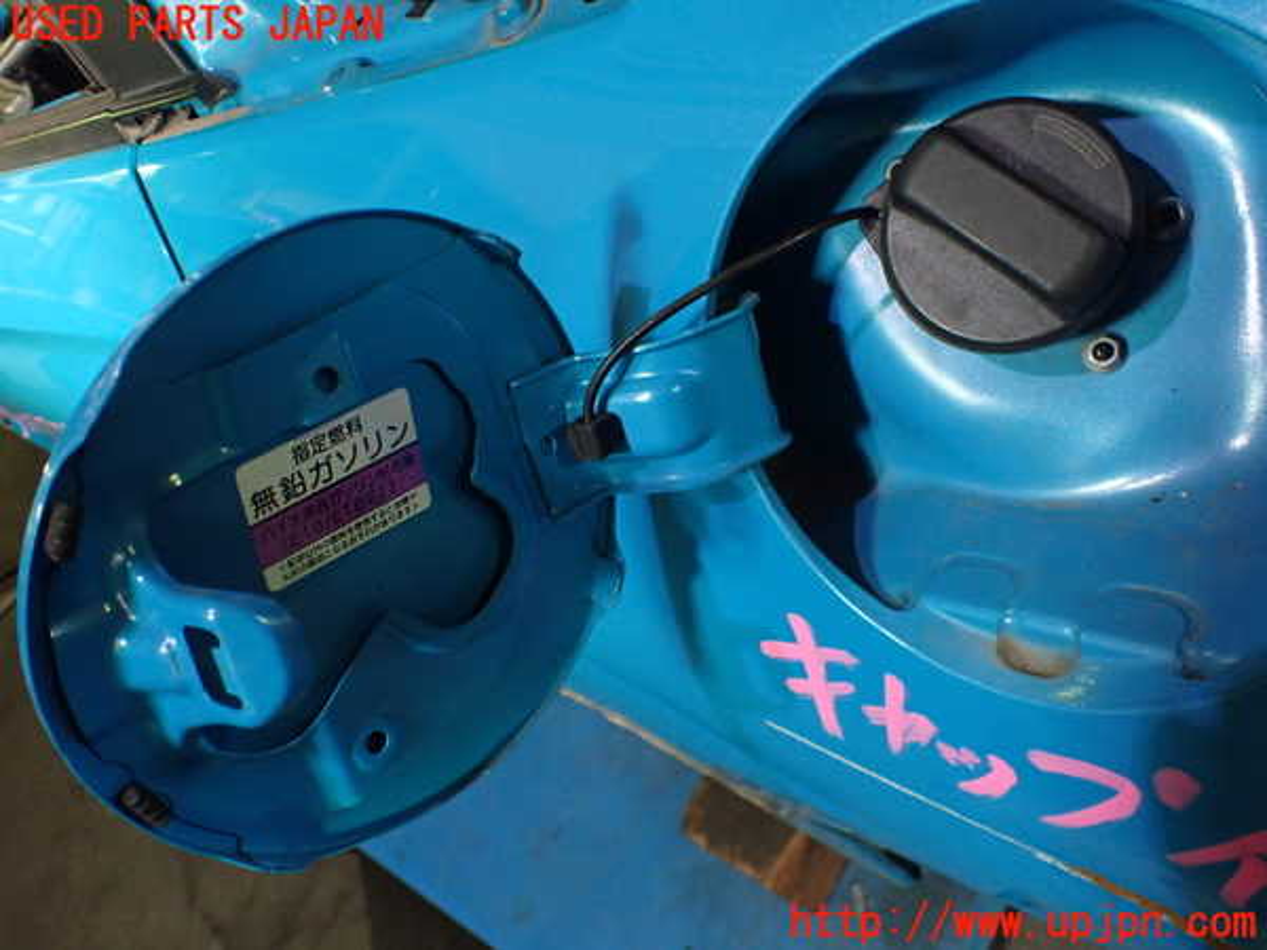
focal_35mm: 30
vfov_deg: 46.8
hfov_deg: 60.0
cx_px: 634
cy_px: 475
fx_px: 1098
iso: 500
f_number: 2.3
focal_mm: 5.4
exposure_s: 1/125
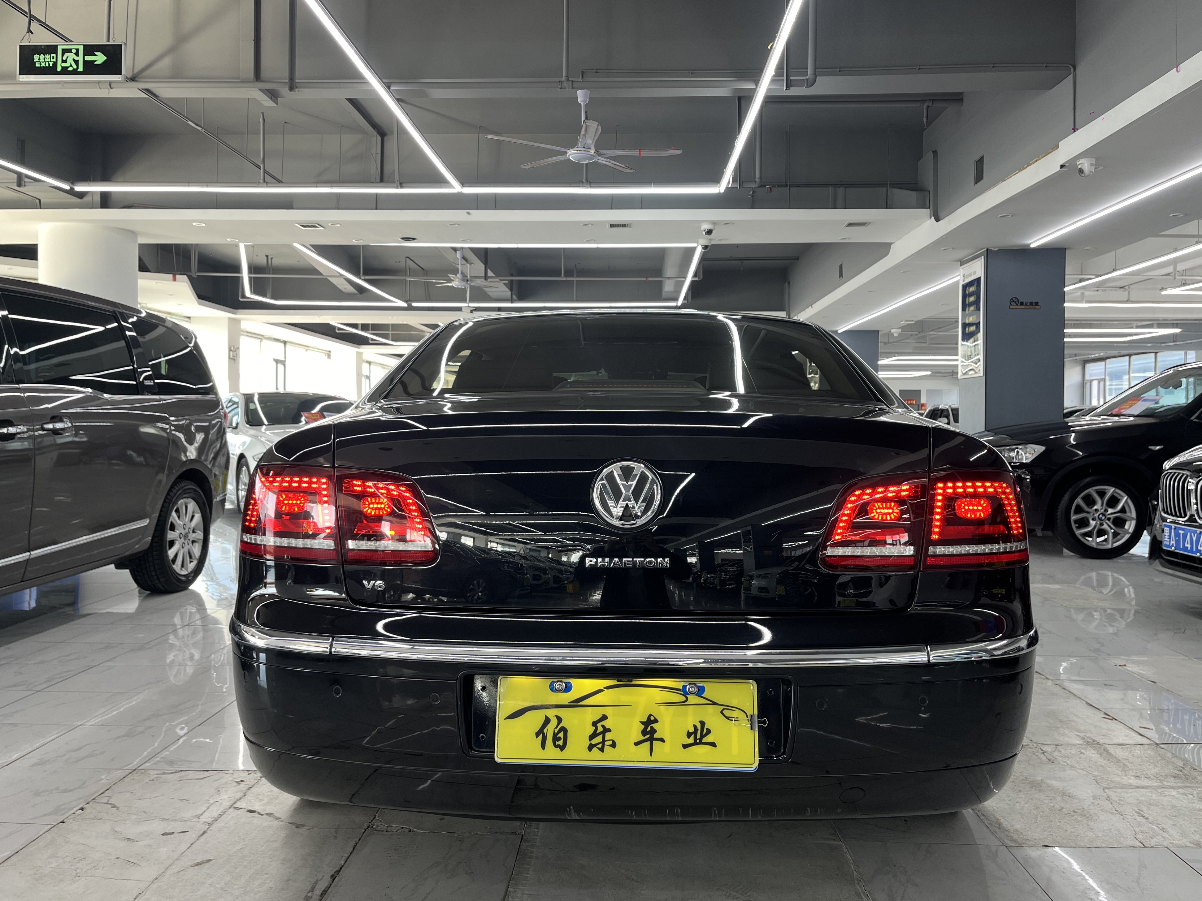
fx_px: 938
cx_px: 598
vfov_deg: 51.3
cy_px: 436
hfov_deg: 65.3
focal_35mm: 27
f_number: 1.6
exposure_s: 1/66
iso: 50
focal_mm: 5.1
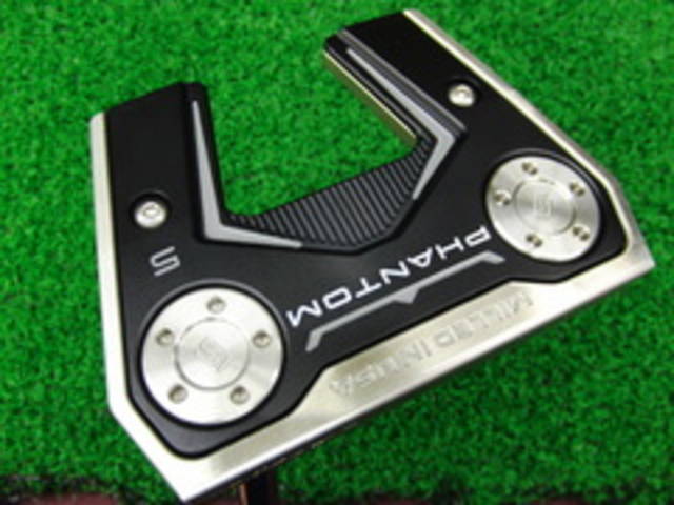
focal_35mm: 37
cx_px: 337
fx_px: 720
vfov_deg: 38.7
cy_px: 252
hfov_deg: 50.1
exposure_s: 1/30
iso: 400
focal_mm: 6.42
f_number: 3.6
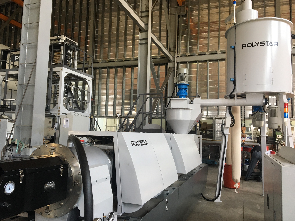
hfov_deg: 61.7
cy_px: 110
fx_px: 247
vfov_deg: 48.2
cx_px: 148
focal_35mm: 29
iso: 25
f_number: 2.2
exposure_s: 1/30
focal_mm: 4.15
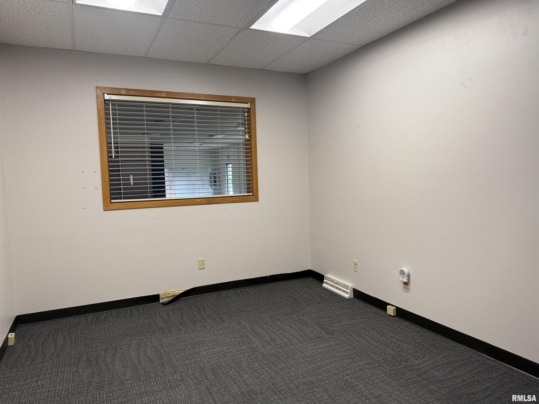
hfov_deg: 71.6
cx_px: 270
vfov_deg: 56.8
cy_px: 202
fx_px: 374
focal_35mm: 24
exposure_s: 1/121
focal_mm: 6.76
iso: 125
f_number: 1.78
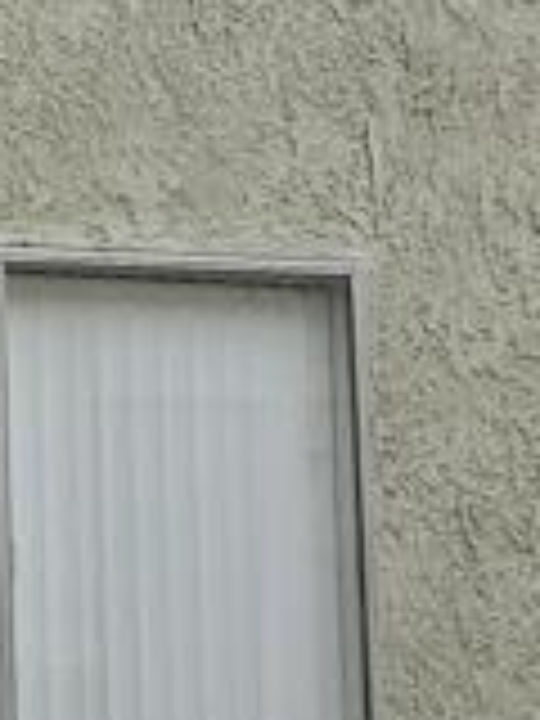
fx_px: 3058
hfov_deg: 9.7
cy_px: 68
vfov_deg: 13.3
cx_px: -387
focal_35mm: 147
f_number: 1.8
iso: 25
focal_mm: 5.4
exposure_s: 1/1399
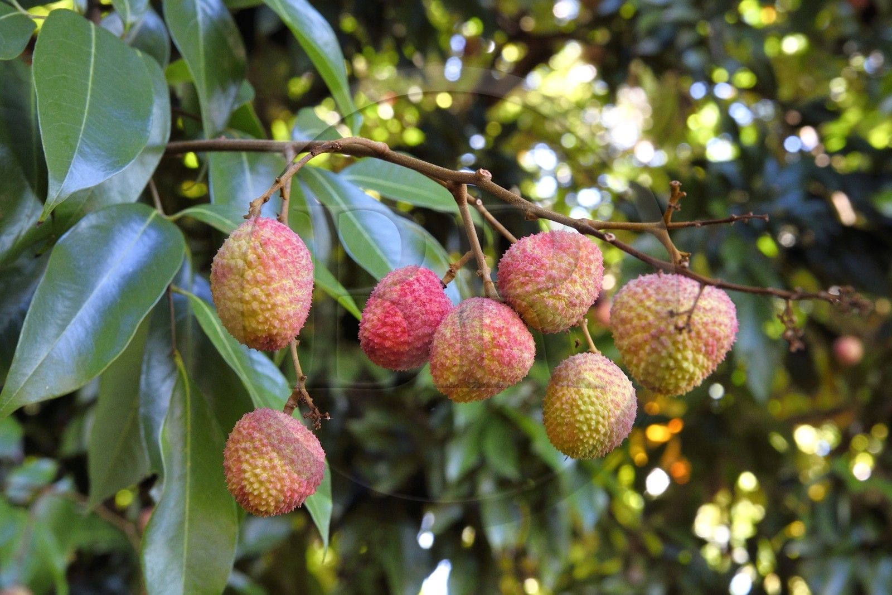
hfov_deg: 35.6
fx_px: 1388
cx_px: 446
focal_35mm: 56
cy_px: 298
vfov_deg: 24.2
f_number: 11
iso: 1600
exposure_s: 1/30
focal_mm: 56
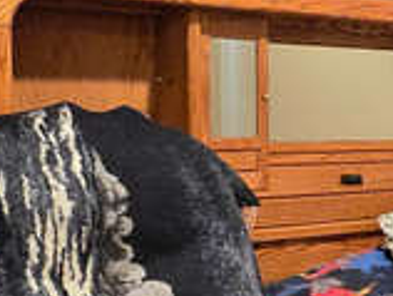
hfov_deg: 19.3
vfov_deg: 17.6
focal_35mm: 84
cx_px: 639
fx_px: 955
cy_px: 194
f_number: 2.2
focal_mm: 2.2
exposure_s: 1/60
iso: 1600
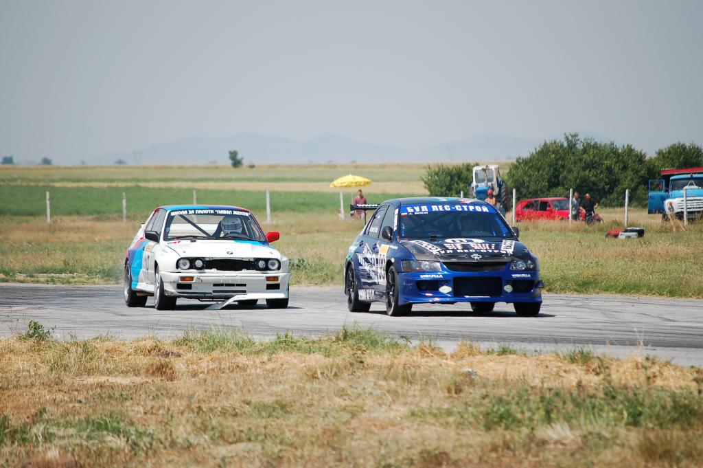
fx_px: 5122
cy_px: 234
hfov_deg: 7.9
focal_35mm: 262
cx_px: 352
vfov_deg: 5.2
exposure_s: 1/1000
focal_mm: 175
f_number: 5.6
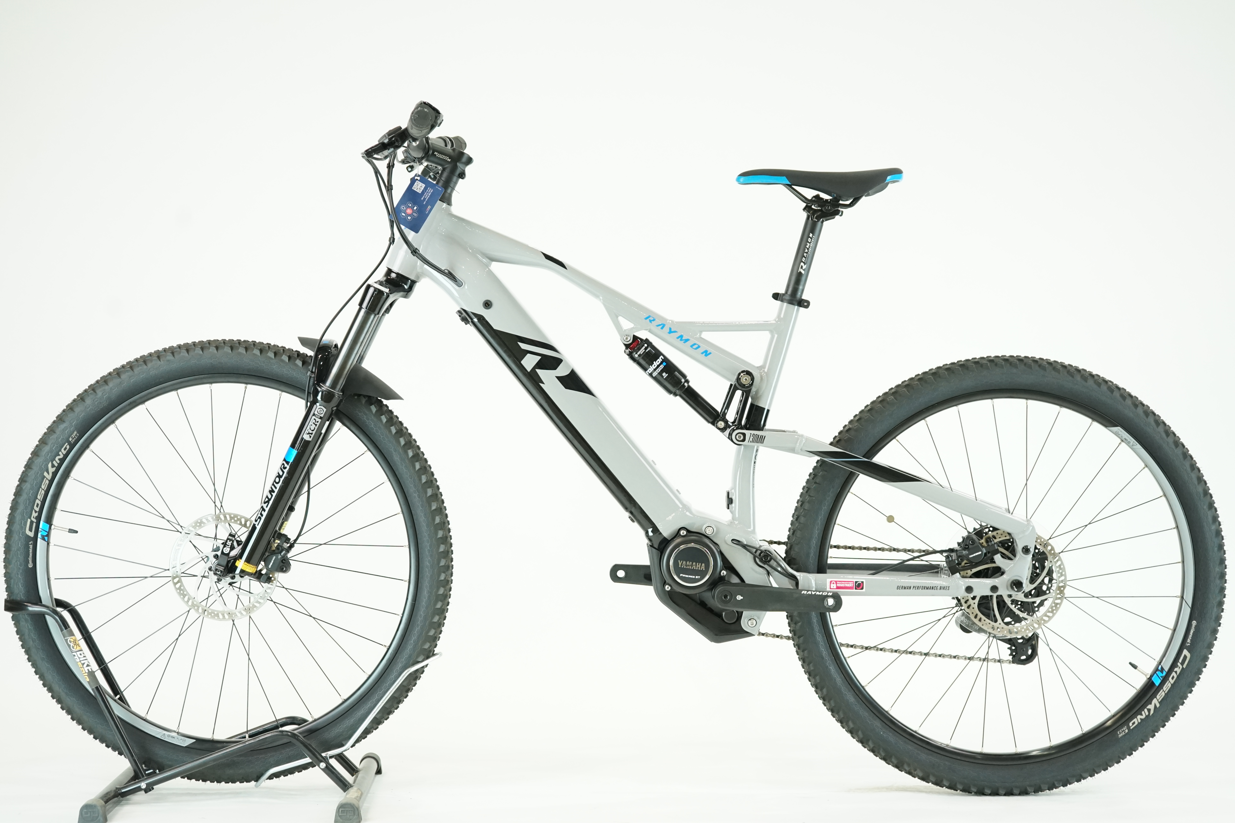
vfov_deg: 26.0
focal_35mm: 52
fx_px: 1784
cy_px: 412
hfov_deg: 38.2
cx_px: 618
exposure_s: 1/200
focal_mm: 52
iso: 2000
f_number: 5
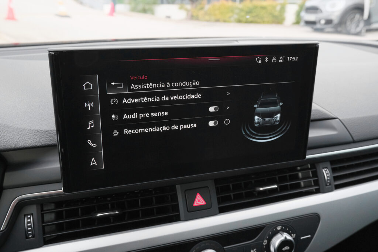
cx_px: 189
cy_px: 126
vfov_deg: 38.9
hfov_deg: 55.8
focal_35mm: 34
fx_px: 357
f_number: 7.1
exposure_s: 1/60
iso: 2500
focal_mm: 22.8
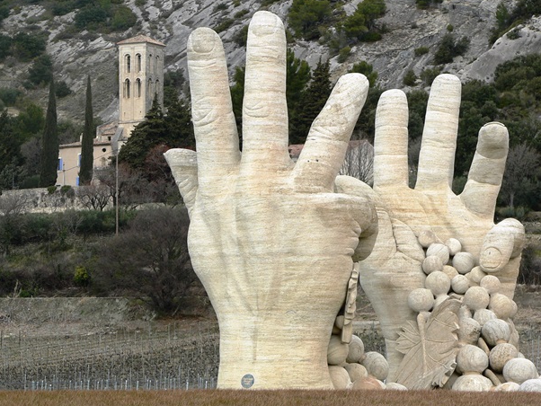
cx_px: 282
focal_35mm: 152
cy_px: 209
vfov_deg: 9.8
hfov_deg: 13.0
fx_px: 2376
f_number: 4
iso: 64
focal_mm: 24.6
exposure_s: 1/320
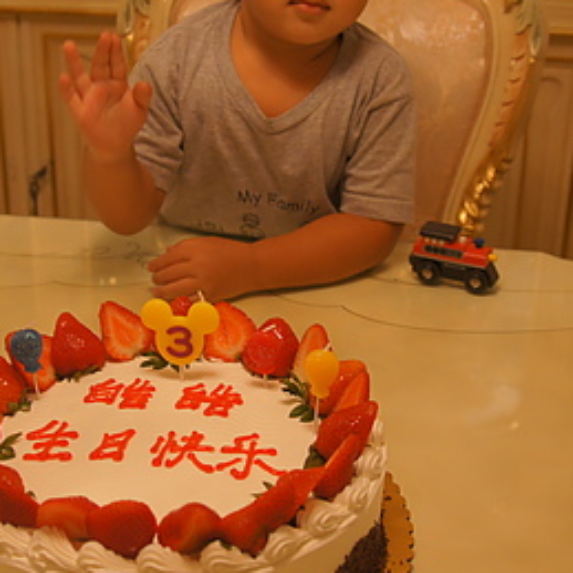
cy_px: 249
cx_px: 219
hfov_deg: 29.0
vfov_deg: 29.0
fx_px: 1105
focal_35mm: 59
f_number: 3.5
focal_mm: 20
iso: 320
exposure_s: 1/40
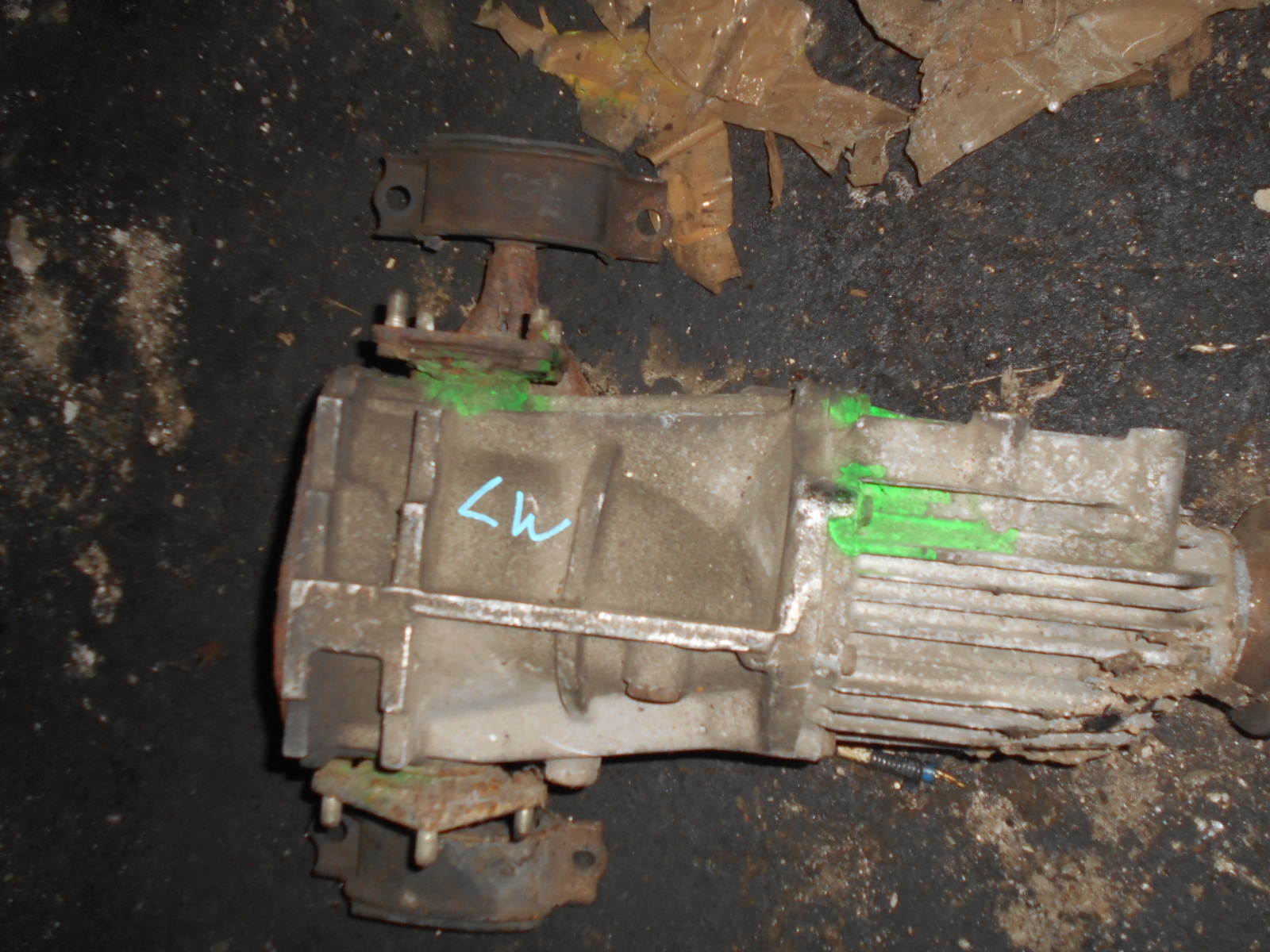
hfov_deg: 54.0
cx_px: 635
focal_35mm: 34
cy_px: 476
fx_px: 1247
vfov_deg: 41.8
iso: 200
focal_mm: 5.8
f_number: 3.6
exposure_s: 1/30
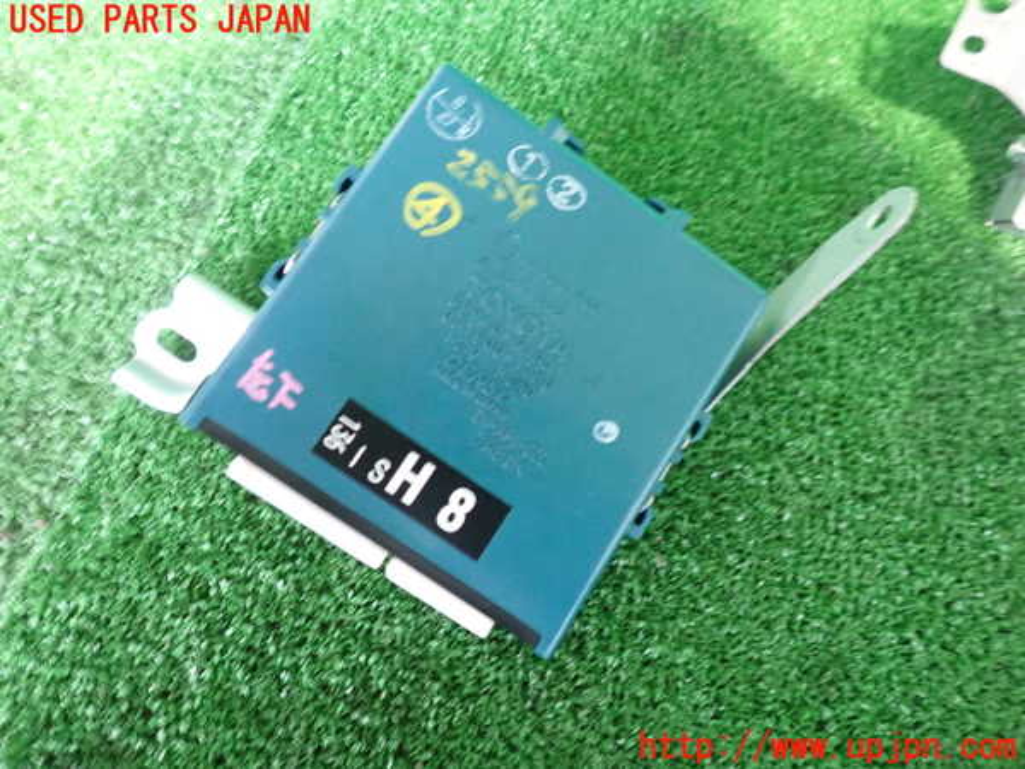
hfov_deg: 69.4
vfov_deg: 54.9
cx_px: 512
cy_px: 384
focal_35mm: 25
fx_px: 740
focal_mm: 4.5
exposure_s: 1/15
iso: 800
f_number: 2
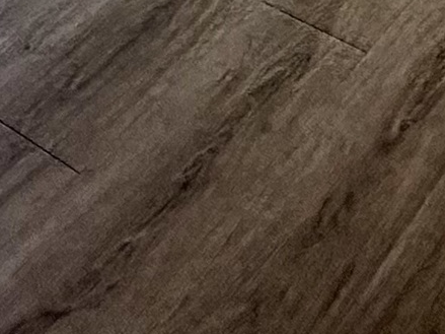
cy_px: -692
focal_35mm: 98
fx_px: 1259
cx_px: 194
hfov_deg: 20.0
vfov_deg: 10.4
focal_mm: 2.22
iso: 100
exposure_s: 1/99
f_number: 2.2
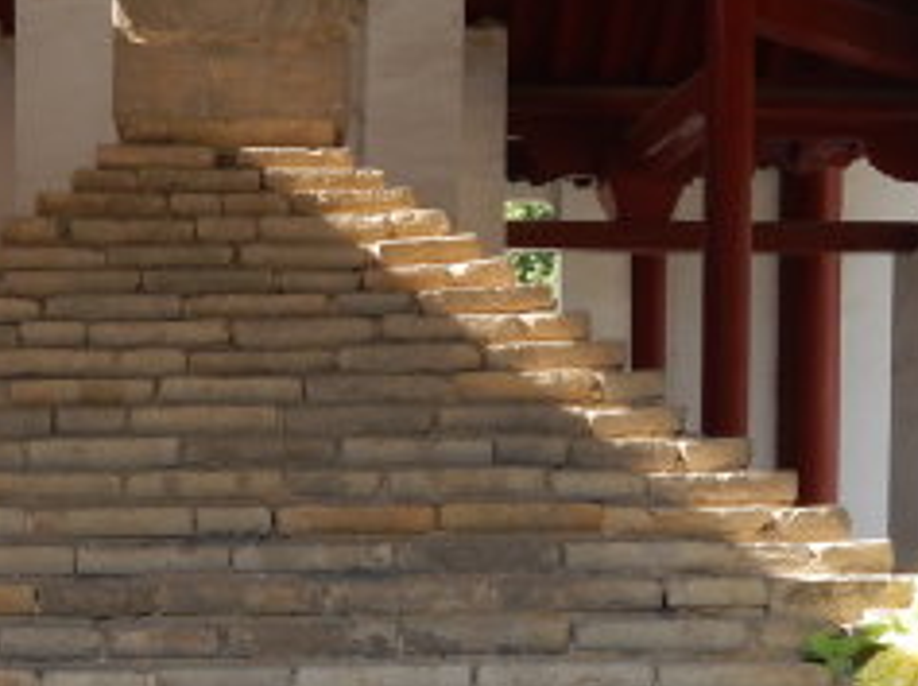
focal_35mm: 67
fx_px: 1774
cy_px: 614
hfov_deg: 28.6
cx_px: 232
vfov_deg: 21.4
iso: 125
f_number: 3
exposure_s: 1/320
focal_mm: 4
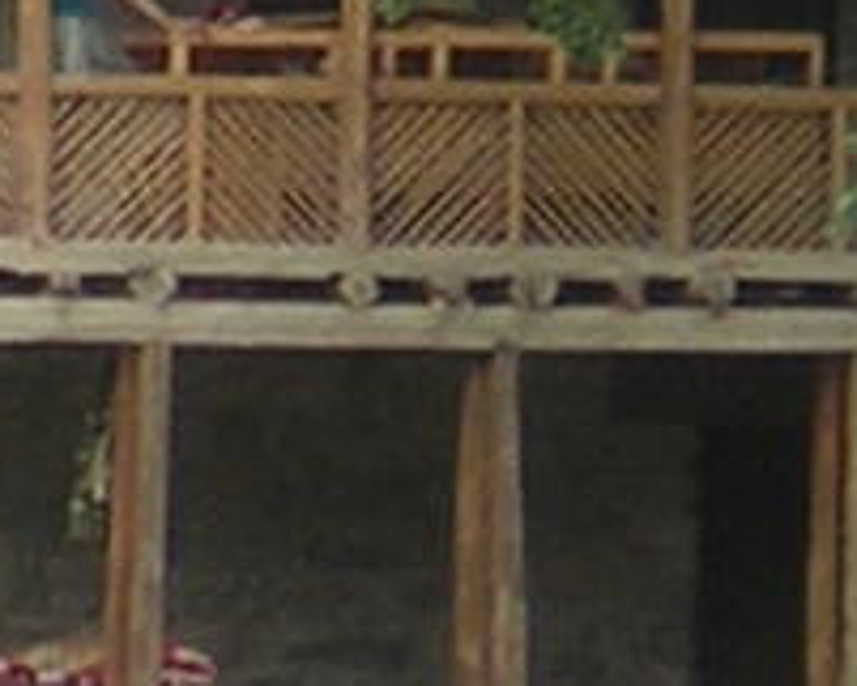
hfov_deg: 2.6
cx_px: -1079
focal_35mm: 754
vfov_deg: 2.1
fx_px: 19134
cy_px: -631
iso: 100
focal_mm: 12.6
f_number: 4.4
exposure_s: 1/159
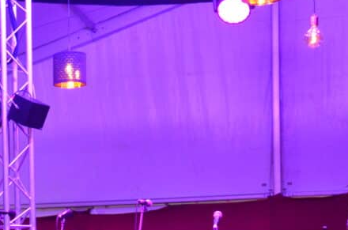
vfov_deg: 10.3
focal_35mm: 131
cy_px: 261
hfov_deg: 15.2
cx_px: -47
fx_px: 1263
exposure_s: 1/50
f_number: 4.2
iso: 800
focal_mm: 30
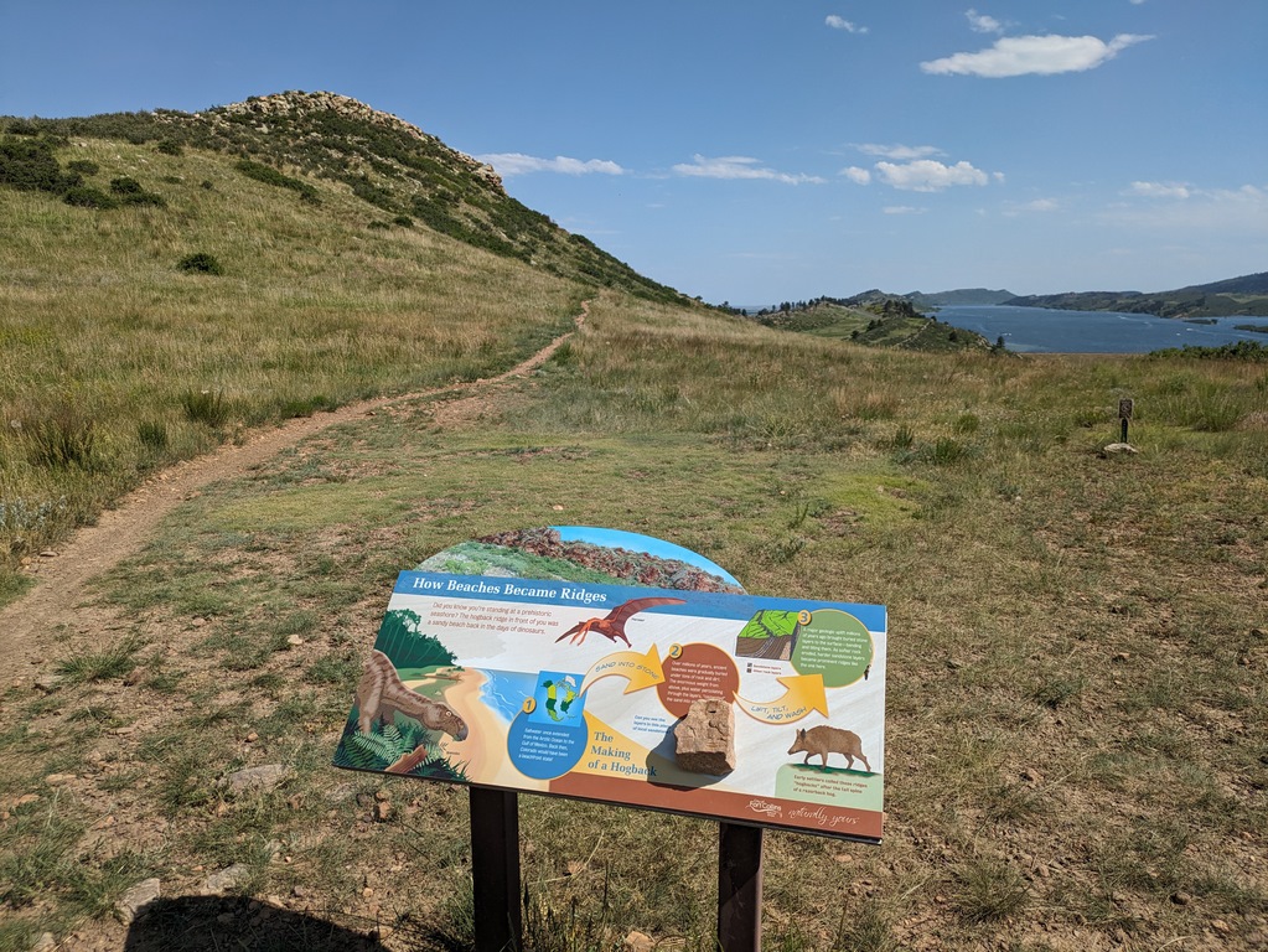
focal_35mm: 25
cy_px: 476
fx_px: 916
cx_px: 634
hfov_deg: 69.4
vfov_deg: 54.9
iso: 49
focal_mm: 5.43
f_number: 1.89
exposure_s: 1/3559
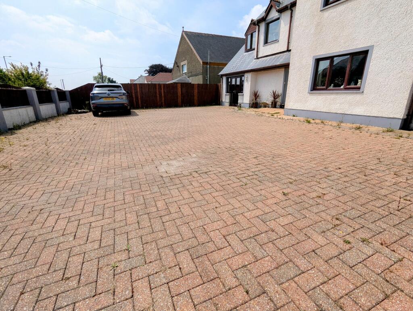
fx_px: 191
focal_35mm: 16
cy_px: 156
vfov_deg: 78.2
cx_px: 206
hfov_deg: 94.4
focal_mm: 2.35
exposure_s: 1/2326
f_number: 2.2
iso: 50
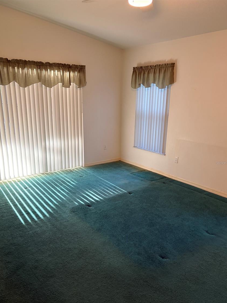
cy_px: 163
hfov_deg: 49.8
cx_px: 112
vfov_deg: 63.4
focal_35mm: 28
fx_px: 245
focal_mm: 5.96
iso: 250
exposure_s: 1/60
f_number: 1.6
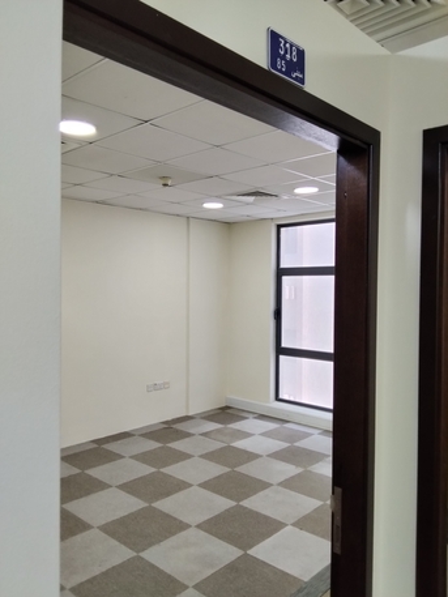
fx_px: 448
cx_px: 224
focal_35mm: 26
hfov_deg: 53.1
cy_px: 298
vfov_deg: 67.3
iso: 189
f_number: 2
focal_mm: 2.78
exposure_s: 1/100
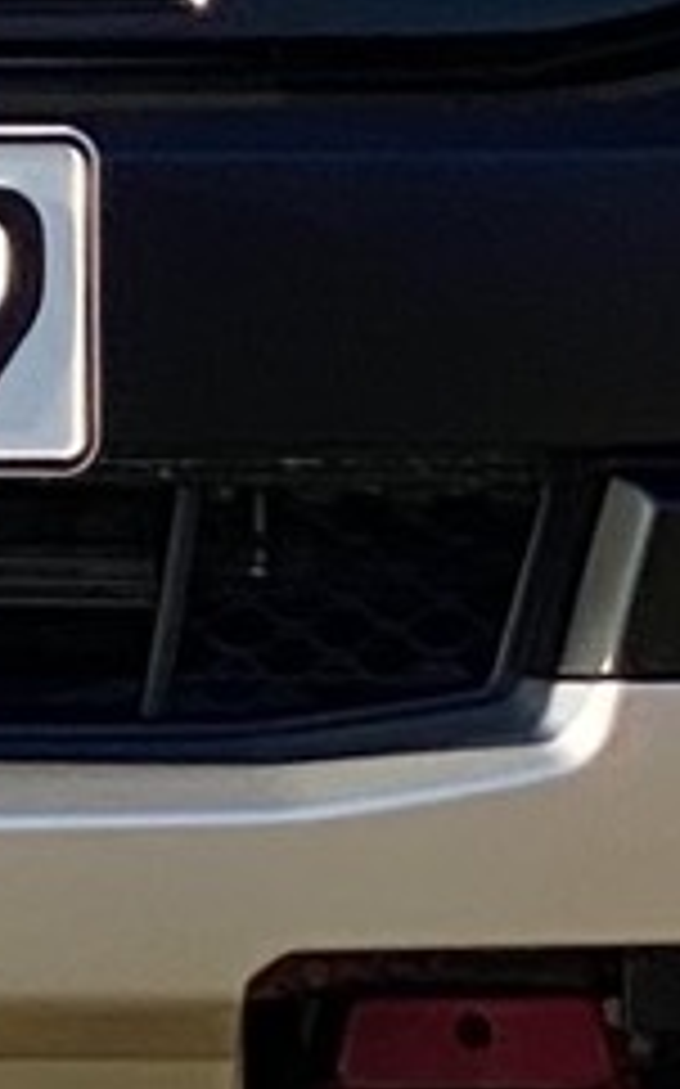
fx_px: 12973
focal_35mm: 437
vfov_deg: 4.8
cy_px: -765
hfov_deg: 3.0
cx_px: -644
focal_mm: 6
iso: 20
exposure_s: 1/813
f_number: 2
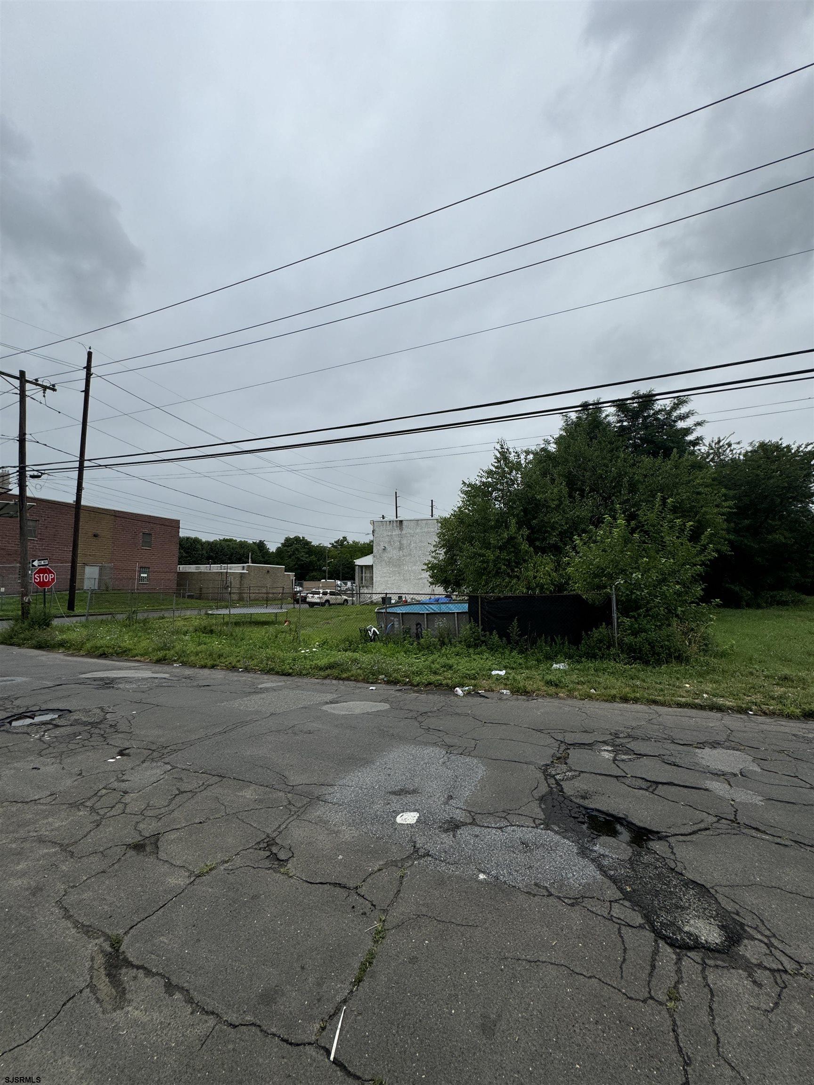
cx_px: 407
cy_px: 542
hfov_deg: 85.7
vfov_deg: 102.1
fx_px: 439
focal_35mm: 14
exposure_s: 1/1477
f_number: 2.2
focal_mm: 2.22
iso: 50
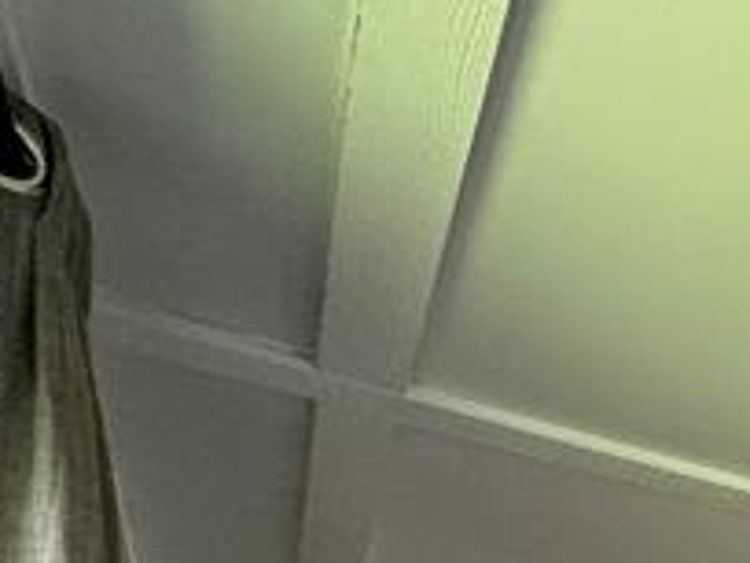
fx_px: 1192
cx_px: 1357
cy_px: 1030
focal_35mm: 55
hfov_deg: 21.7
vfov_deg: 19.4
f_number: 2.2
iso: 200
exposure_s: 1/120
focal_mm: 2.22
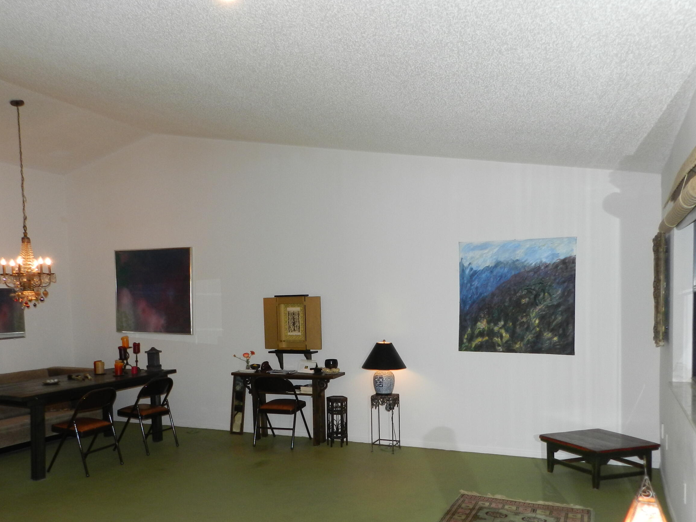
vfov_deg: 46.2
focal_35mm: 30
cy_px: 340
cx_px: 298
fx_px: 603
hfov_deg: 59.7
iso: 200
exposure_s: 1/30
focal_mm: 4
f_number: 3.4
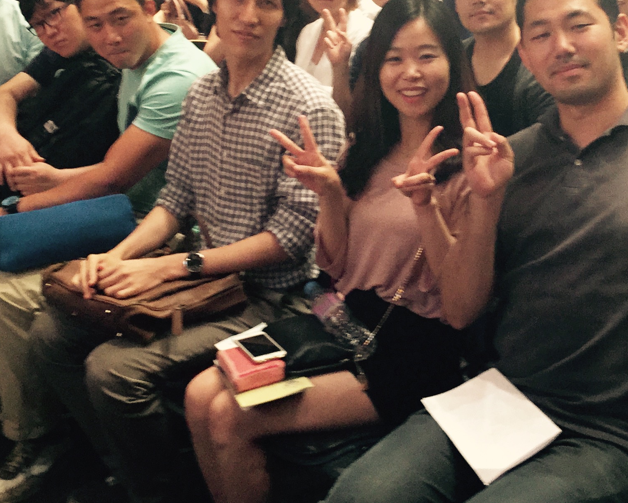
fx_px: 1134
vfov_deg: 24.8
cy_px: 147
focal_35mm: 61
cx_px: 374
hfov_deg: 30.9
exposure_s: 1/20
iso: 250
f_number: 2.2
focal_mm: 4.15
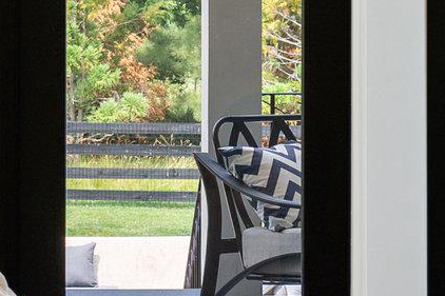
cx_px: 15
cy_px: -55
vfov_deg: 8.0
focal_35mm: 170
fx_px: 2100
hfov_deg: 12.0
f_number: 8
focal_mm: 35
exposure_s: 1/4
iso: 400
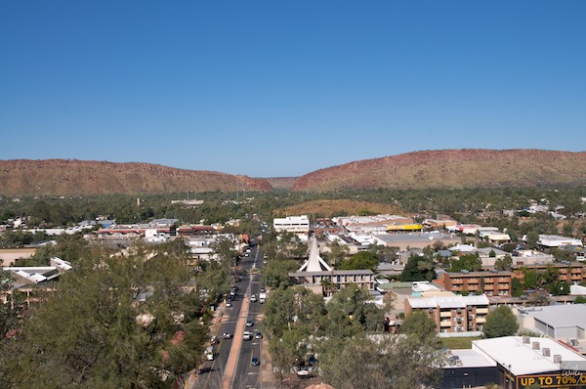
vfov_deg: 29.8
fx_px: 731
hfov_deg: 43.7
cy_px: 194
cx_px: 293
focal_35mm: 45
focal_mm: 30
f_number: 13
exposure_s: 1/640
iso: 320
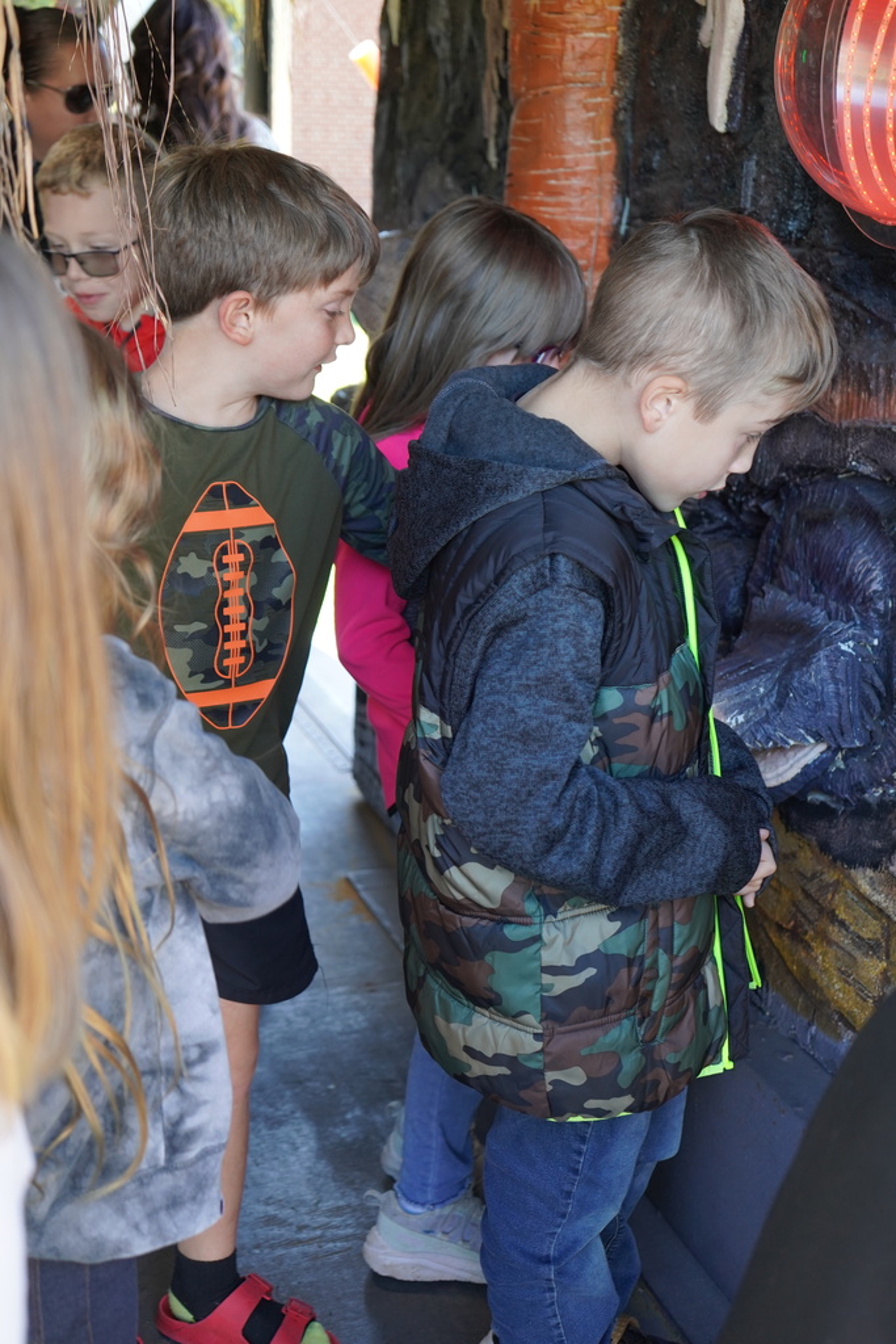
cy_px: 672
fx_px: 1679
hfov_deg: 29.9
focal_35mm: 45
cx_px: 448
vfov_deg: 43.6
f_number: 4.5
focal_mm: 45
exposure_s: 1/160
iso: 1000
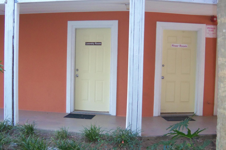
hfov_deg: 48.5
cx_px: 113
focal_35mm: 40
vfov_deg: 33.4
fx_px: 251
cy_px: 71
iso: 400
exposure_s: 1/50
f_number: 4.3
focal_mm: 6.8
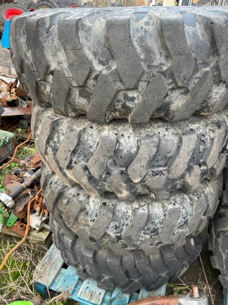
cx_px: 114
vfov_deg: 67.3
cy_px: 152
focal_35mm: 26
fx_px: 228
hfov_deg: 53.1
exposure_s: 1/116
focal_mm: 4.2
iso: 125
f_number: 1.6
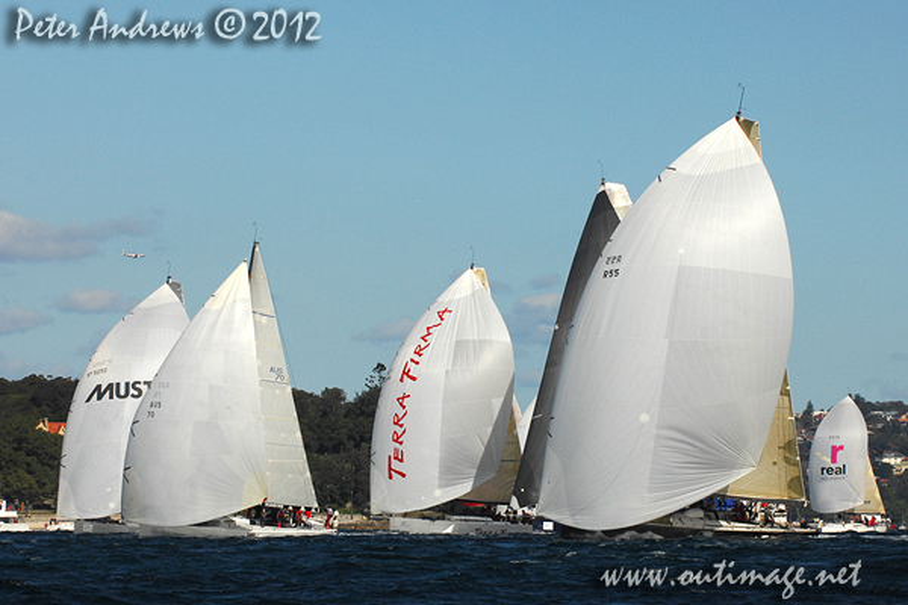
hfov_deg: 10.5
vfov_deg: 7.0
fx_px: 4918
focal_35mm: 195
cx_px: 454
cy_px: 302
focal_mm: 130
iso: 400
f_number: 9.5
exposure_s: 1/1000
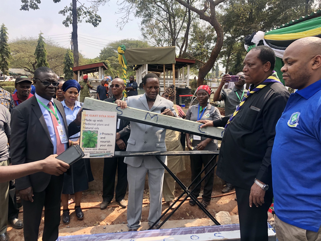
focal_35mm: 28
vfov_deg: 49.7
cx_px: 160
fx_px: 260
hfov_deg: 63.4
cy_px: 120
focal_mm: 4
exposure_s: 1/489
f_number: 1.8
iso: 20
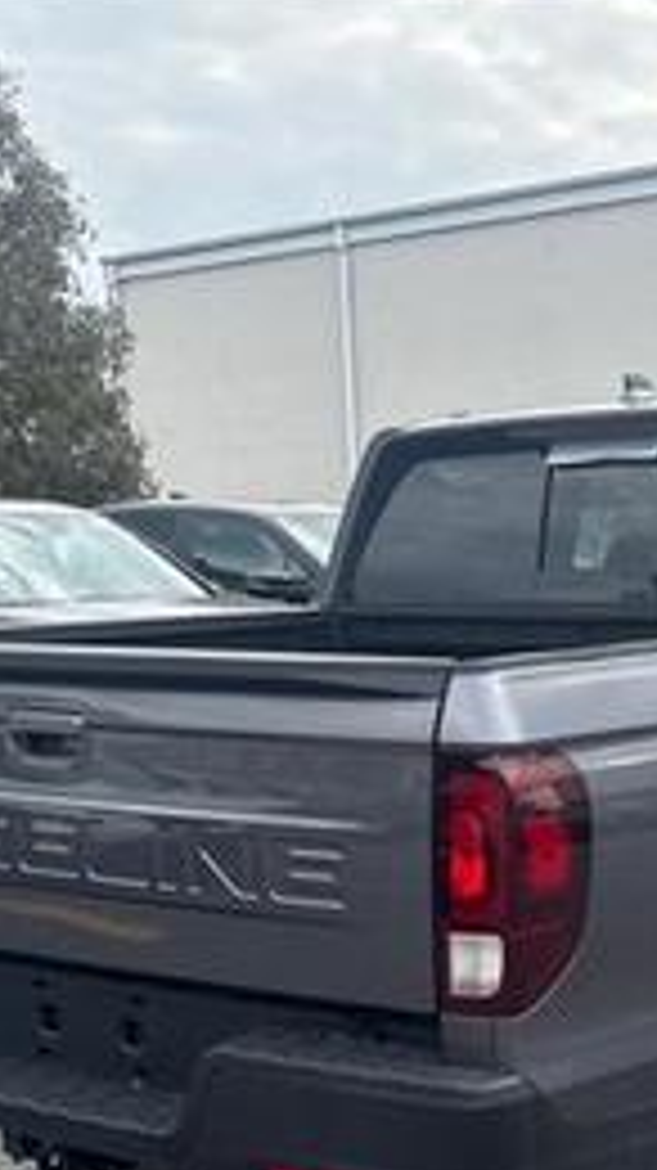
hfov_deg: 21.3
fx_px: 1706
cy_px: 828
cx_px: 590
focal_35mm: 55
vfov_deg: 37.2
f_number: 1.6
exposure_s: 1/1667
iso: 64
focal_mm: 5.96
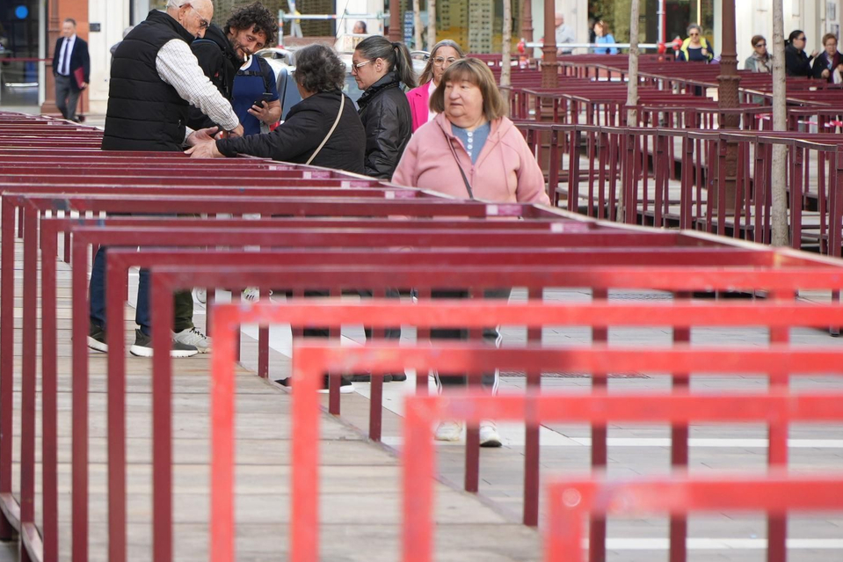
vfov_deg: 5.2
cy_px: 109
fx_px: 6134
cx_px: 282
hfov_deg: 7.9
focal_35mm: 262
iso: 100
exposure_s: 1/125
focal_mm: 105
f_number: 4.5
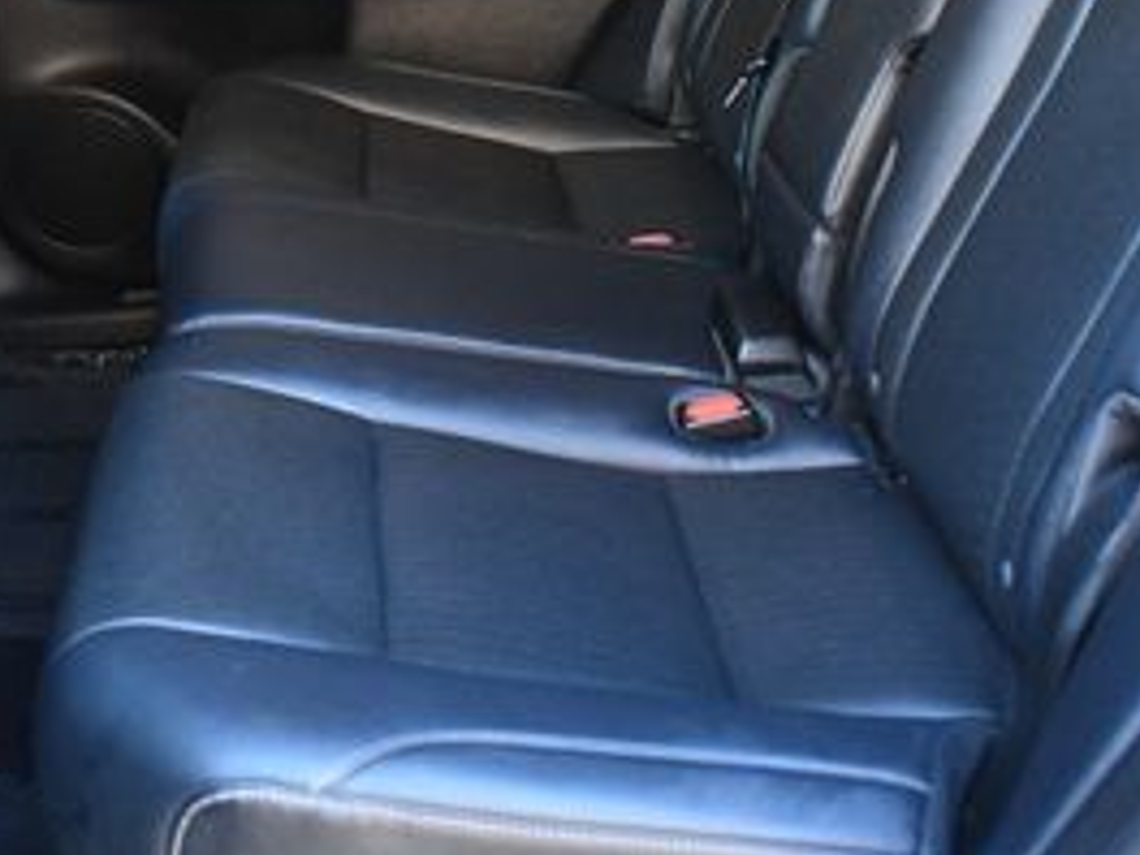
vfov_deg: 22.2
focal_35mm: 63
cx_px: 389
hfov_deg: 30.5
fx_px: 2075
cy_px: -39
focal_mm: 18
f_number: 3.5
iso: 2000
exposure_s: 1/125
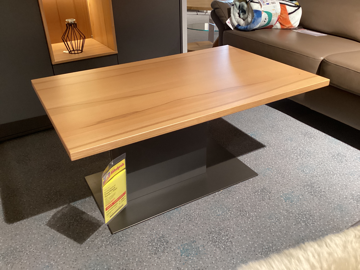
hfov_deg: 58.4
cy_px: 135
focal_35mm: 31
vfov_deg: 45.4
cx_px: 180
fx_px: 322
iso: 320
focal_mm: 3.3
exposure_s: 1/40
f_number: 2.4
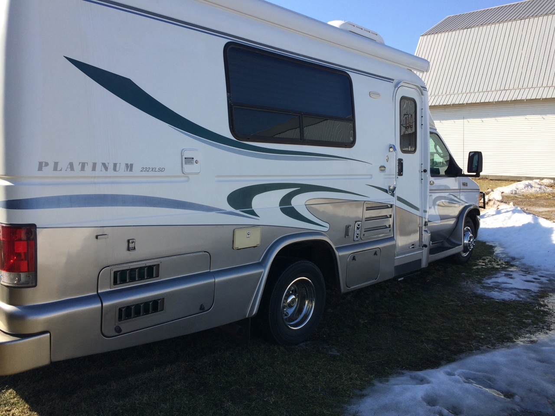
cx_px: 278
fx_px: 465
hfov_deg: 61.7
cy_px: 208
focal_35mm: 29
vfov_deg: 48.2
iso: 32
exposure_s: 1/1368
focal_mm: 4.15
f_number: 2.2
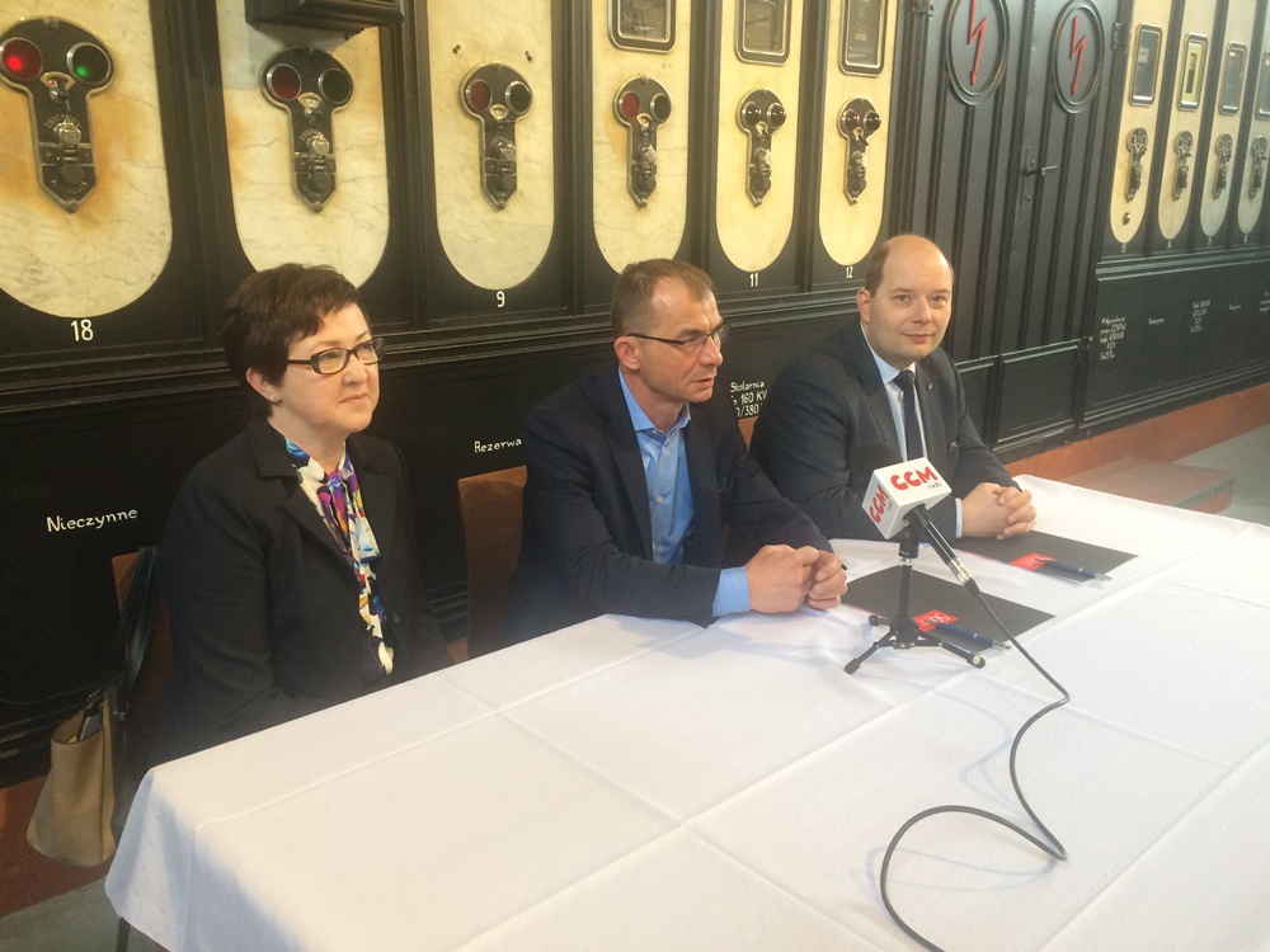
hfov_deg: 61.7
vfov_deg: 48.2
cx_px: 635
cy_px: 476
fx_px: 1064
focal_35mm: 29
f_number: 2.2
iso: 125
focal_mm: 4.15
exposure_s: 1/33
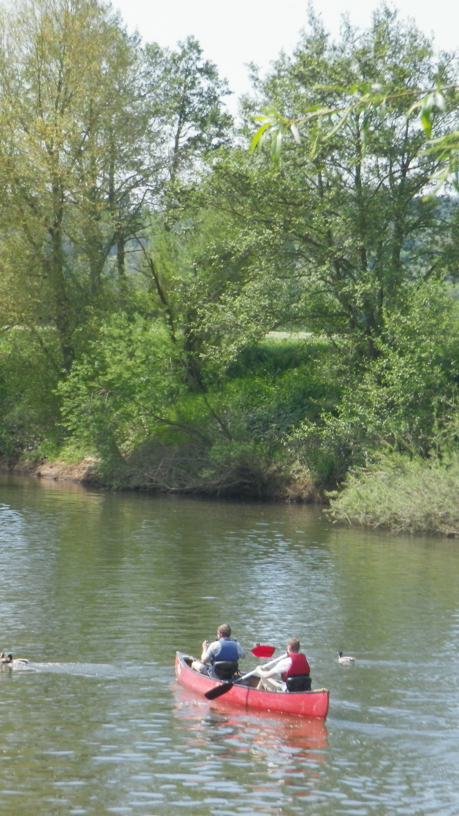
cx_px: 426
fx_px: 3375
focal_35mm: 156
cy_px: 408
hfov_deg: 7.8
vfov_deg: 13.8
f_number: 5.1
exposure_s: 1/250
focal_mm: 19.1
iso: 160
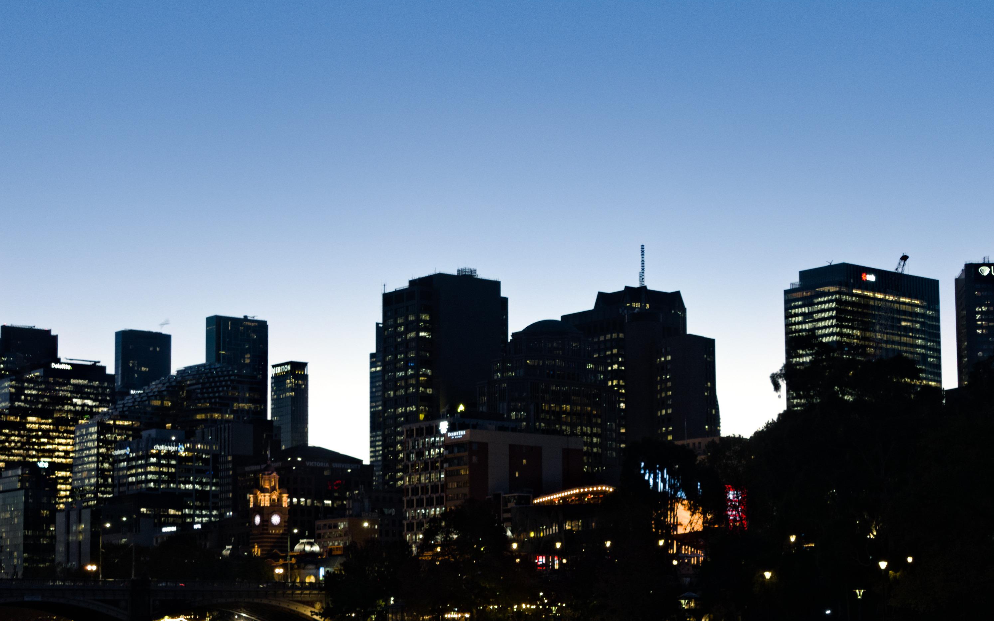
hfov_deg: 27.5
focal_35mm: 75
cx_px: 567
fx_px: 2032
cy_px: 473
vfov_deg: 17.3
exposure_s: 1/10
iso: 125
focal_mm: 14.5
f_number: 2.8
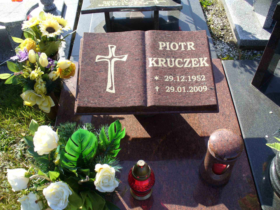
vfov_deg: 38.7
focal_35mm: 37
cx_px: 140
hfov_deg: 50.1
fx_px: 299
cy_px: 105
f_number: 5.6
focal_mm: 6.1
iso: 80
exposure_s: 1/125
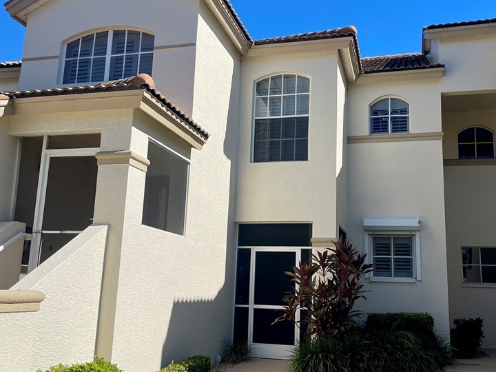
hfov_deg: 50.1
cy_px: 186
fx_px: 530
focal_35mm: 37
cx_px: 261
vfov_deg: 38.7
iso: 50
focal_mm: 5.1
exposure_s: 1/6250
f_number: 1.6
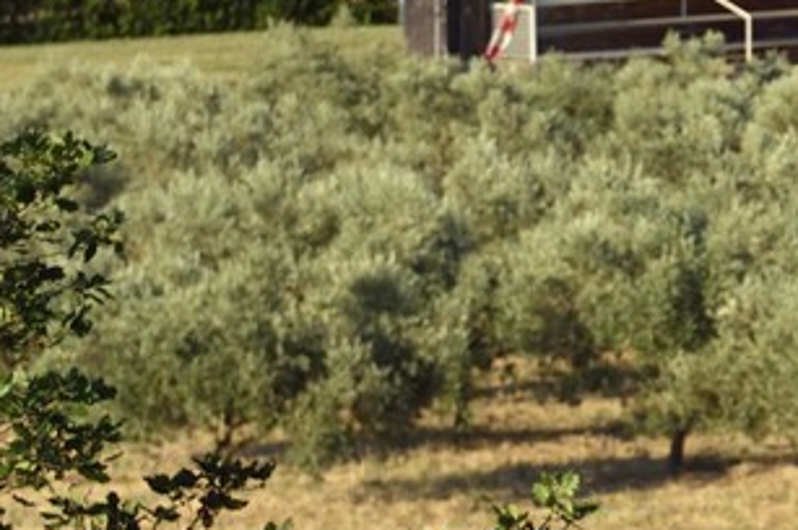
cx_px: 1944
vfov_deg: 4.0
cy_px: 160
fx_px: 7506
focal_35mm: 339
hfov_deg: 5.8
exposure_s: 1/250
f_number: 9
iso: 200
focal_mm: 65
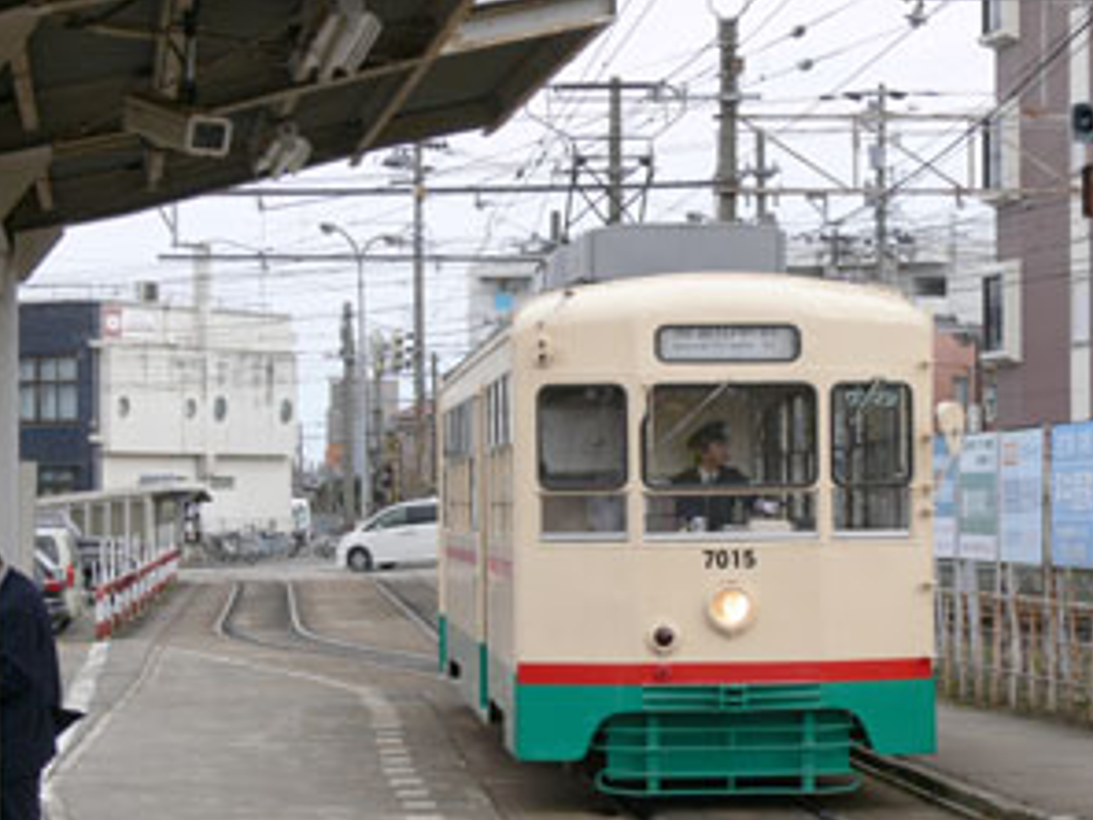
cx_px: 702
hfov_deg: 17.1
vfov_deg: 12.9
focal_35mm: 115
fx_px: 3631
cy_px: 525
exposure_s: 1/200
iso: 80
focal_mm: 18
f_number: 5.6
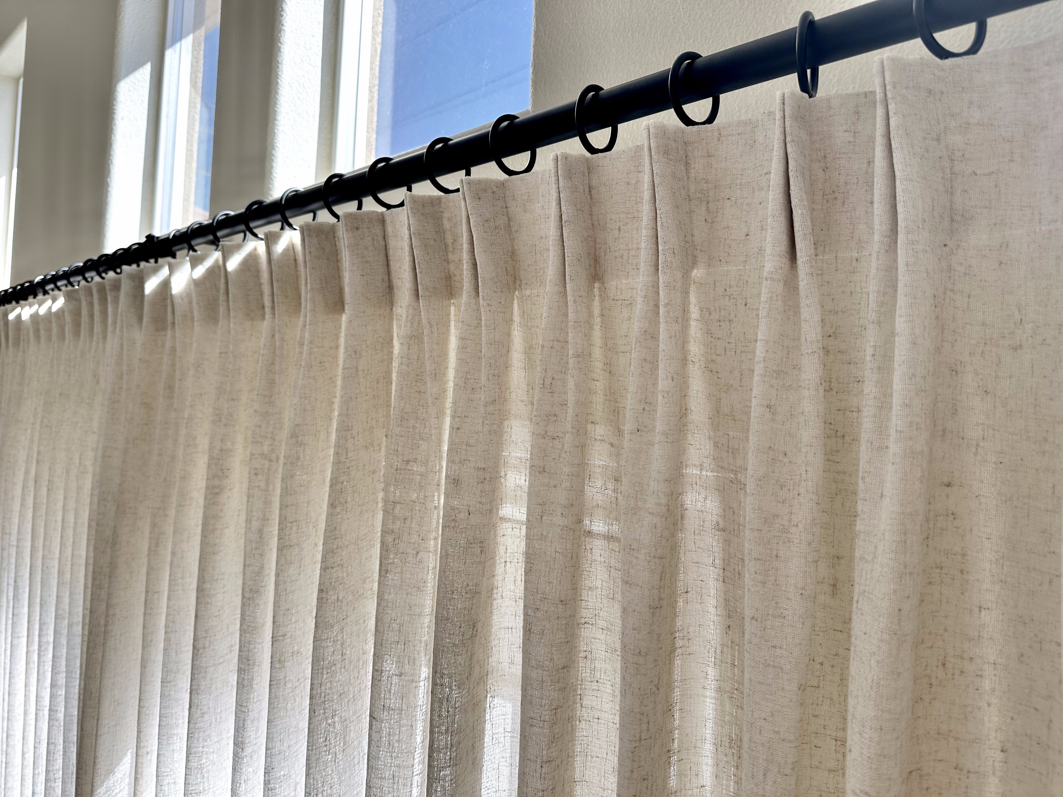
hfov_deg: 71.6
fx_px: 737
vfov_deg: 56.8
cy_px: 398
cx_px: 532
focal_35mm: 24
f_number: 1.78
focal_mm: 6.86
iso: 80
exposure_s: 1/389
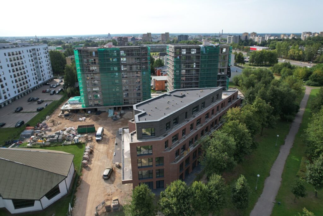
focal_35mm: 22
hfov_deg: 78.6
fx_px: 197
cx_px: 162
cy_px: 108
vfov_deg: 57.2
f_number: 2.8
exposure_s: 1/1500
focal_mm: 8.38
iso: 100
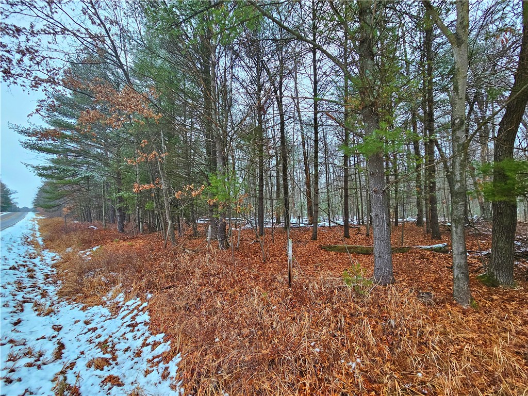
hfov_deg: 106.2
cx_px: 264
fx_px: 198
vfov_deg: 89.9
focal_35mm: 13
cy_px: 198
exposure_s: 1/60
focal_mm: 2.2
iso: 200
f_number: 2.2
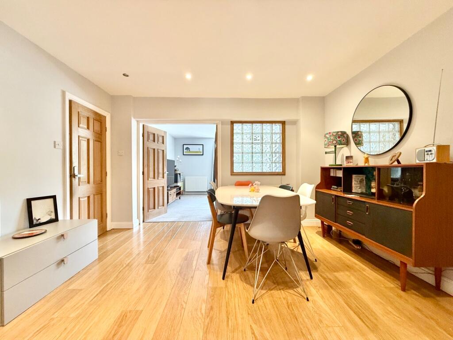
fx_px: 183
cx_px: 226
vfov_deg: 85.7
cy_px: 170
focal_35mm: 14
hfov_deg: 102.1
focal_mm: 2.22
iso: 200
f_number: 2.2
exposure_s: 1/100
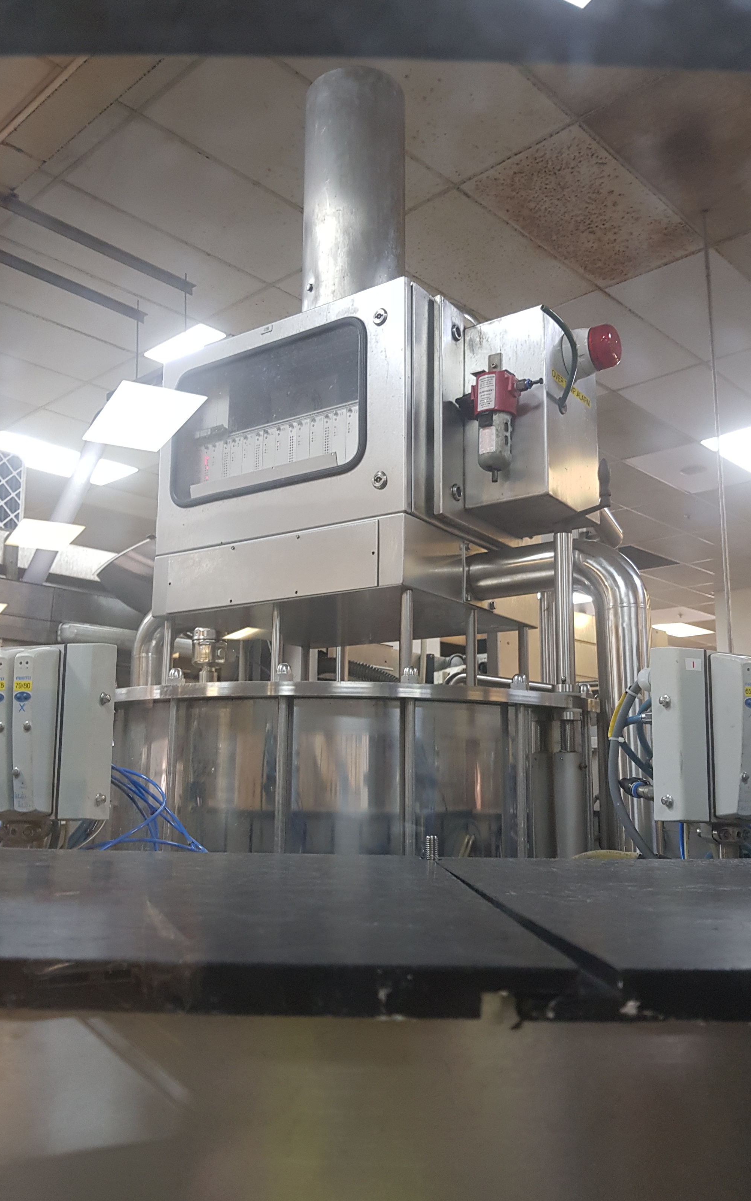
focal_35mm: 28
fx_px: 917
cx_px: 358
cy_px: 598
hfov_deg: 44.5
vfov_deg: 66.5
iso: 160
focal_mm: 4.3
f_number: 1.7
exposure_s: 1/33
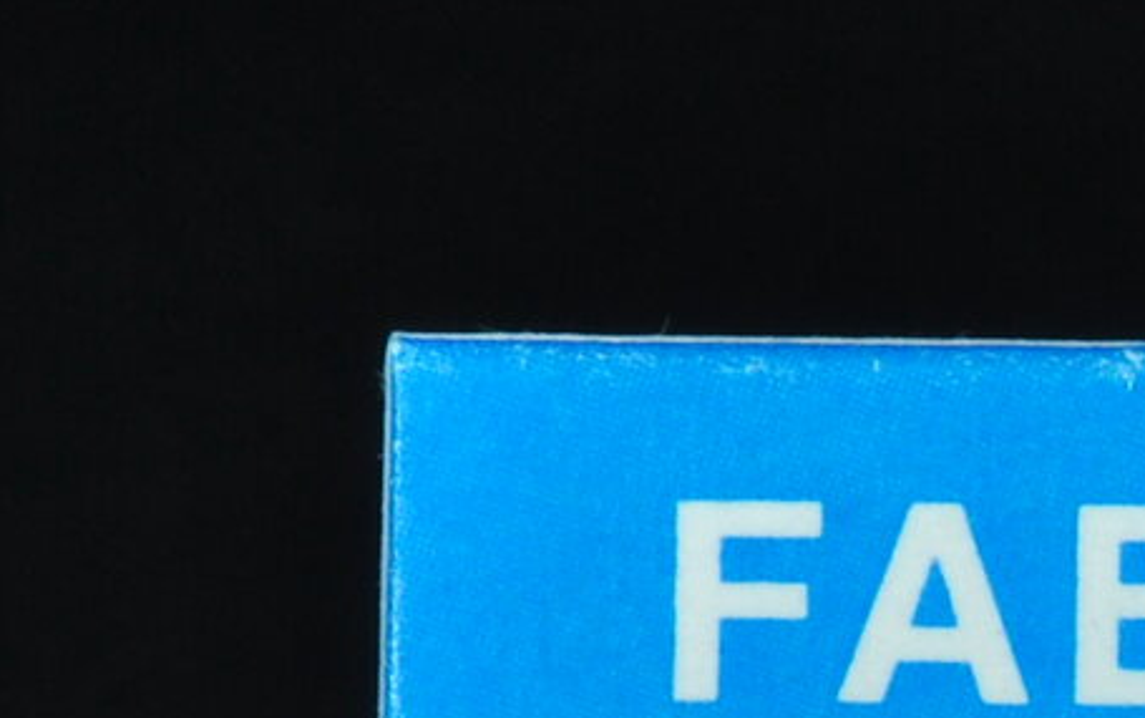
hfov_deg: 4.1
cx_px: 2074
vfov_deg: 2.6
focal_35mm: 503
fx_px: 15706
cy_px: 1355
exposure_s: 1/2.5
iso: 250
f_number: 25
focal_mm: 60
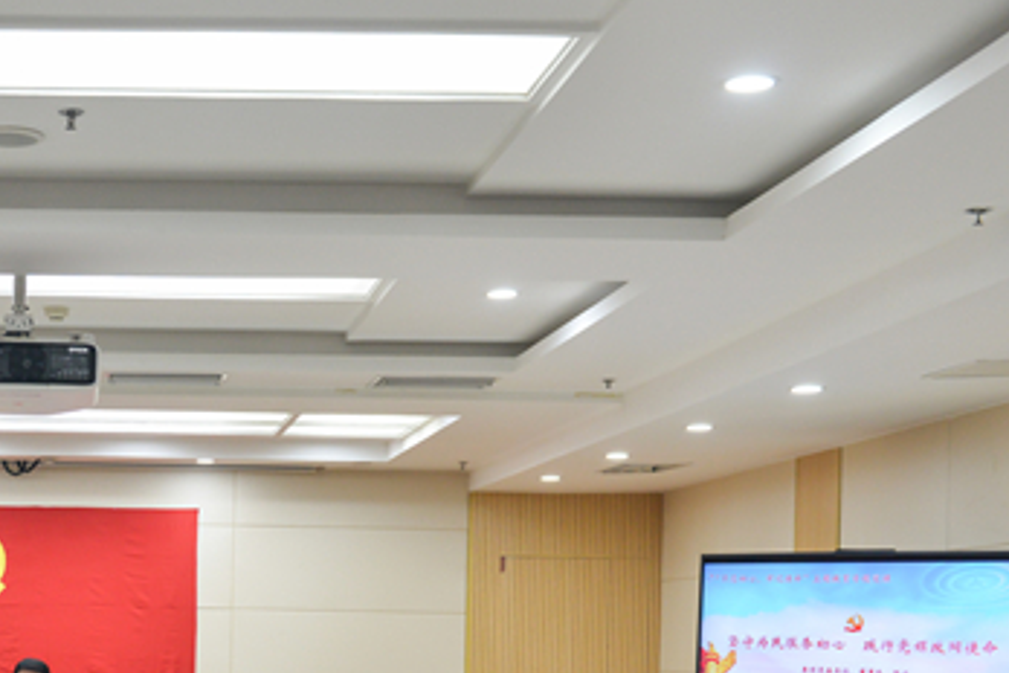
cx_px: 41
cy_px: 696
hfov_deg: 27.8
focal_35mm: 69
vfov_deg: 19.1
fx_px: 1934
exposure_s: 1/160
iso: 1100
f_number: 3.5
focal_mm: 32
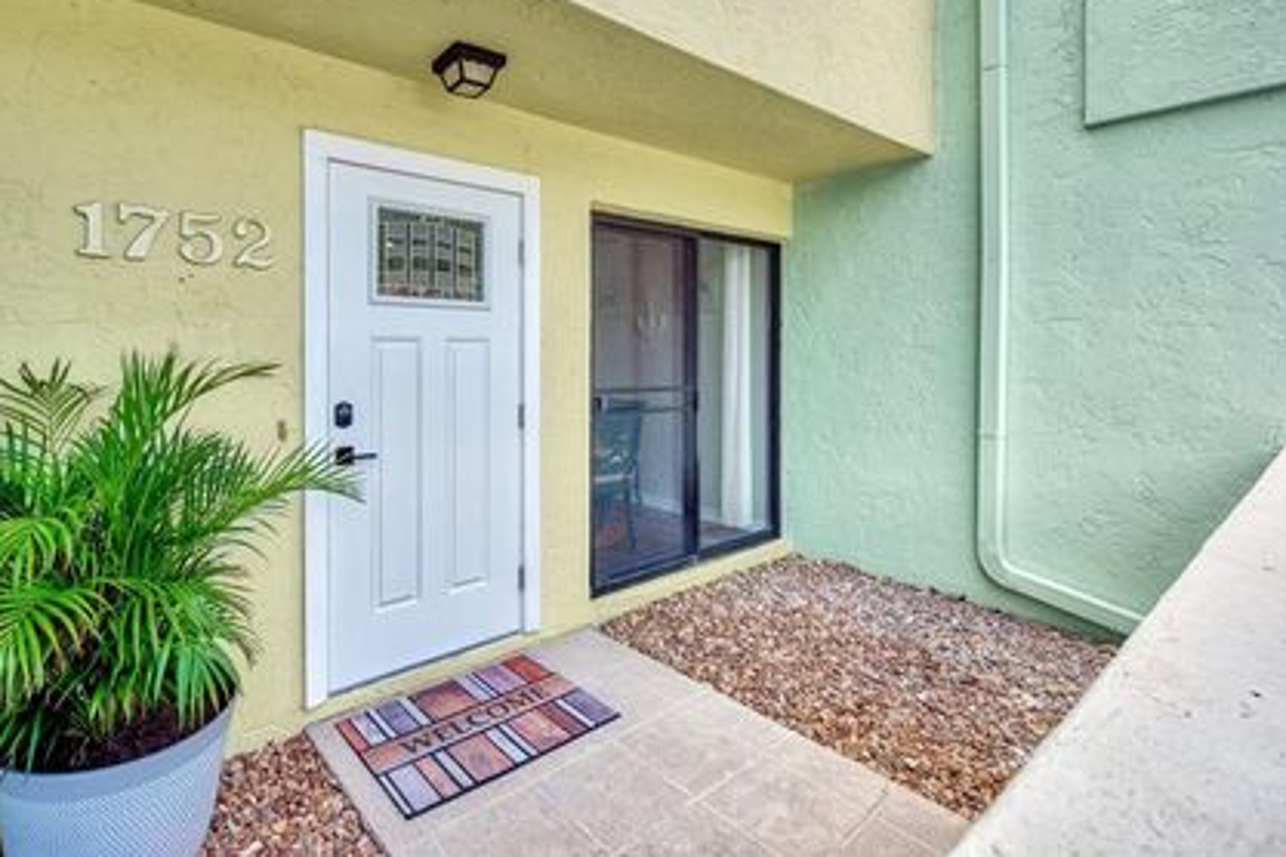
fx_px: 643
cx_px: 521
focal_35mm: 18
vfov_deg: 66.8
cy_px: 347
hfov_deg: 89.0
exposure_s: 1/200
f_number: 7.1
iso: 400
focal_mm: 15
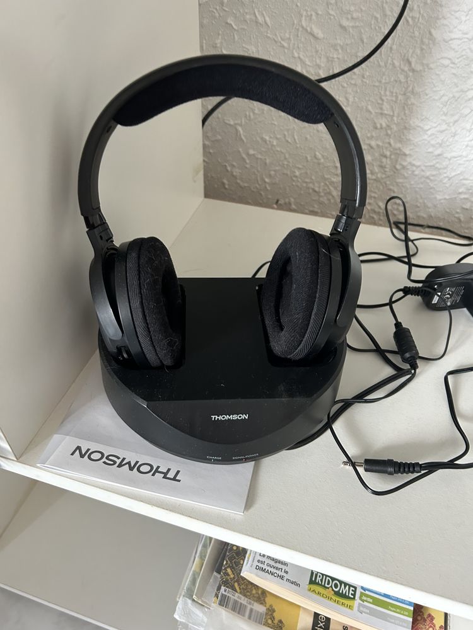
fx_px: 474
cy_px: 315
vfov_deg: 67.3
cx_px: 236
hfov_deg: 53.1
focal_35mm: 26
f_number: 1.5
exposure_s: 1/50
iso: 320
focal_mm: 5.7
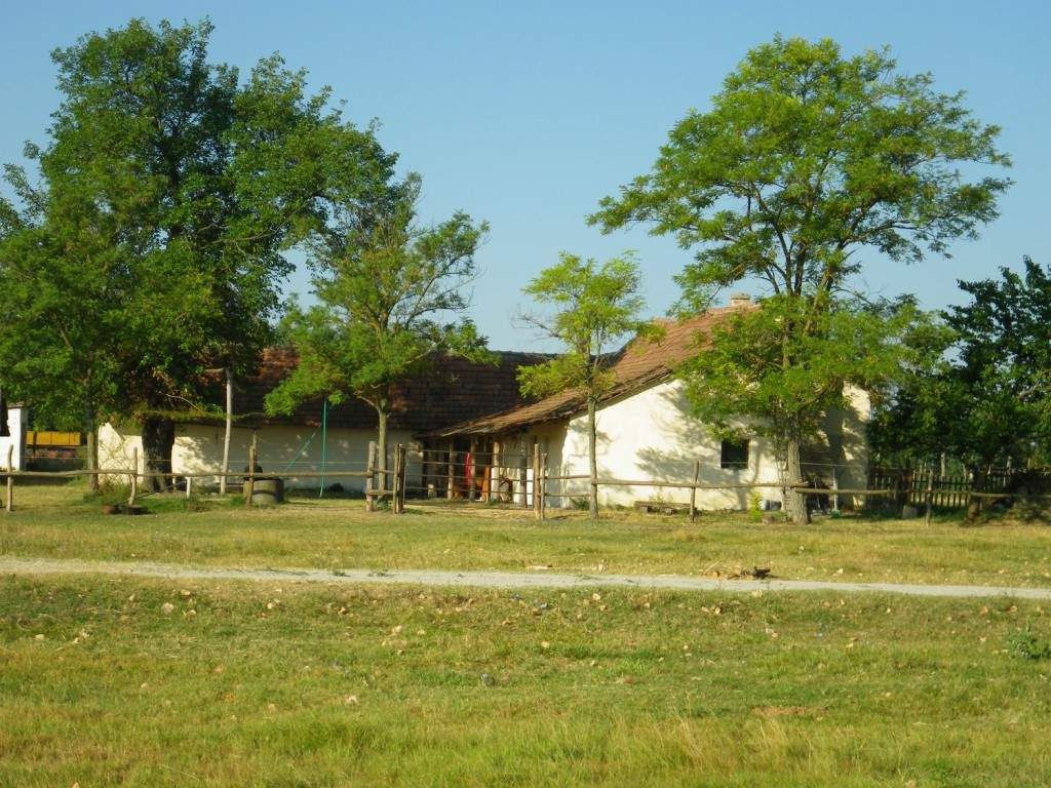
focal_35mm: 77
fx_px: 2338
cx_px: 526
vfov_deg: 19.1
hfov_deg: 25.3
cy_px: 394
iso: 80
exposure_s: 1/250
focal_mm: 13.7
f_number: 5.8
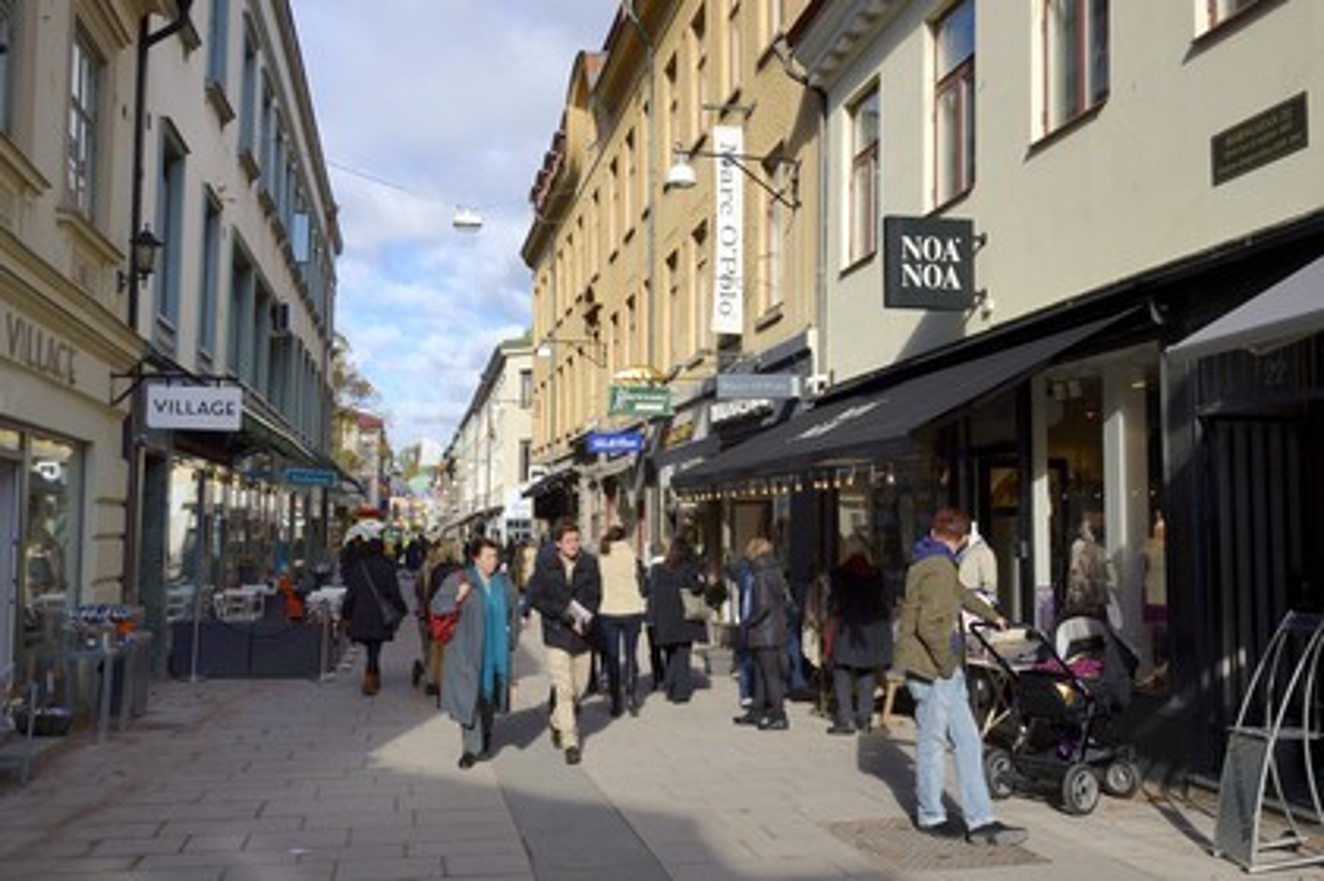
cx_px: 662
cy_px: 440
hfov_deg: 58.8
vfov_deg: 41.1
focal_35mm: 32
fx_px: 1176
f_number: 14
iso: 400
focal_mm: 32
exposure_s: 1/250
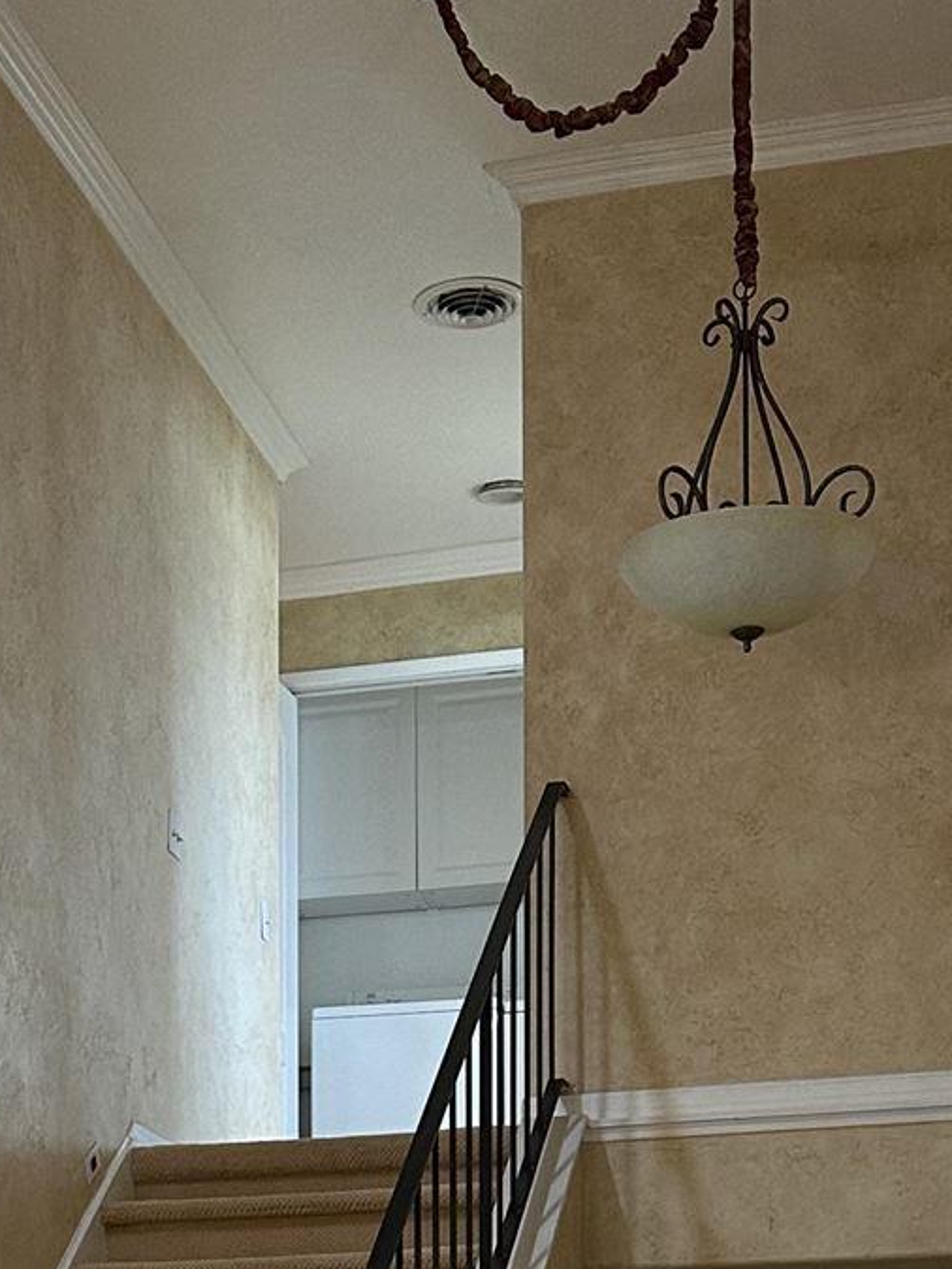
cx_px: 184
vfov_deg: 22.0
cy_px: 1531
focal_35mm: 82
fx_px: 3005
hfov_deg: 17.8
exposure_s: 1/60
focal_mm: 6.86
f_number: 1.78
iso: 200
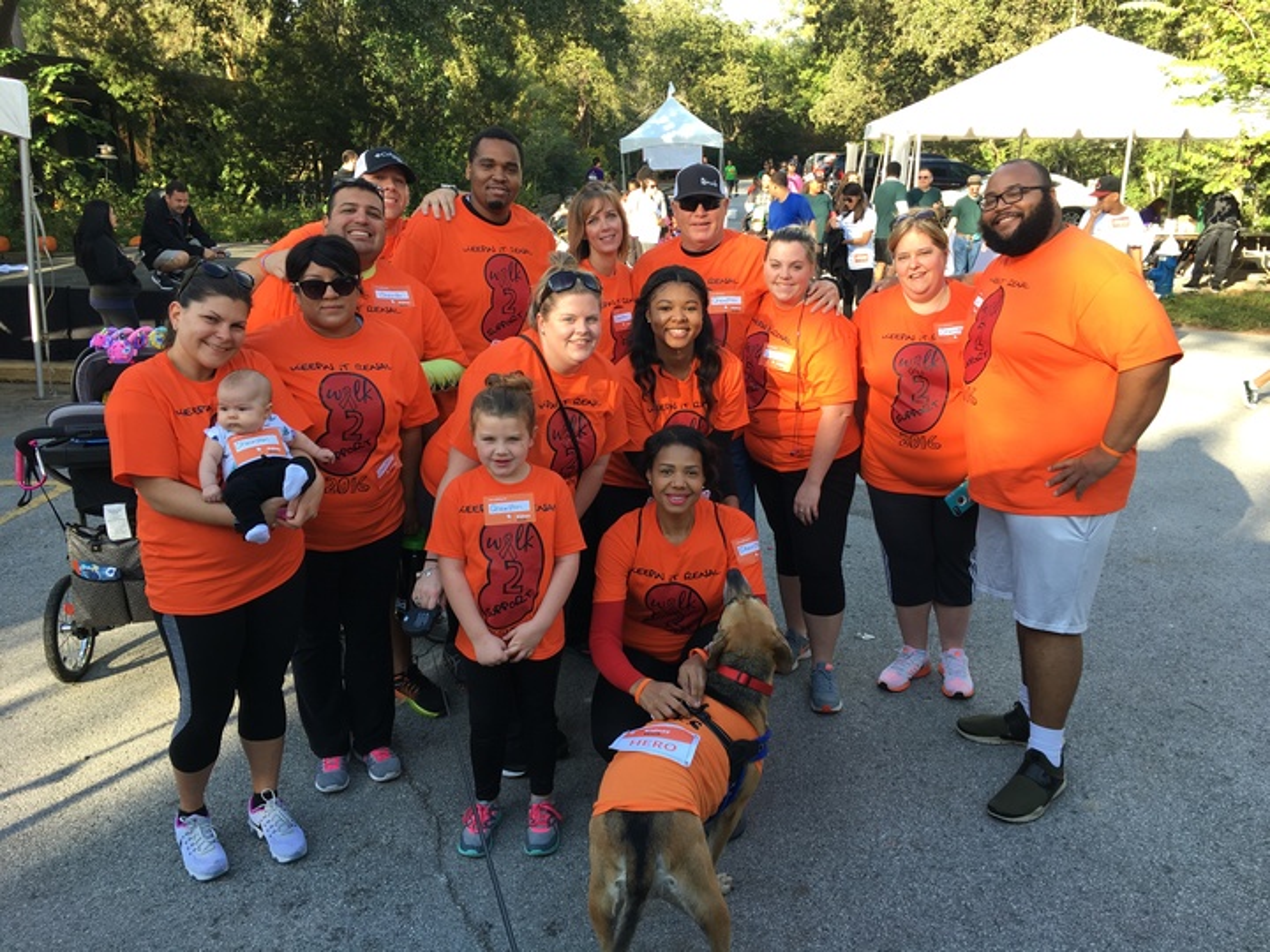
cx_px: 635
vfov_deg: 48.2
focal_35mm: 29
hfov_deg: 61.7
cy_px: 476
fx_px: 1064
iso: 25
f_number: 2.2
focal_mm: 4.15
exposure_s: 1/174
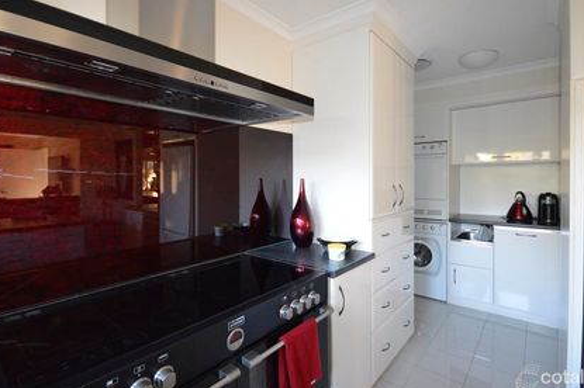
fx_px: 276
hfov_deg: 93.3
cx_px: 298
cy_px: 186
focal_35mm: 17
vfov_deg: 70.3
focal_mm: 10
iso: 2000
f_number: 4
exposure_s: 1/60
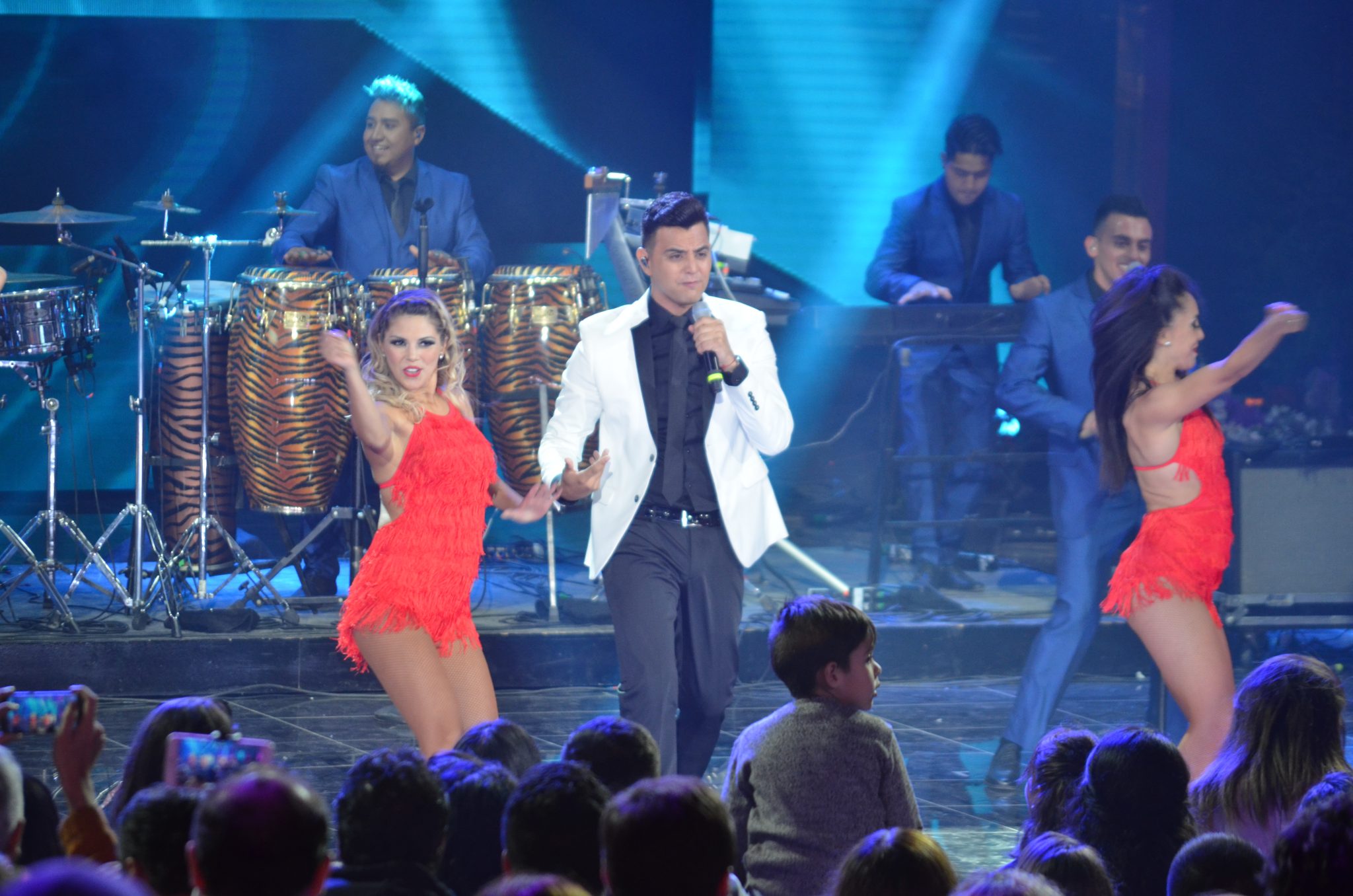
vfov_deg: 5.7
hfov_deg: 8.6
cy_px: 448
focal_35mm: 240
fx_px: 9000
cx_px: 676
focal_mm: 160
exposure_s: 1/125
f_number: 5.3
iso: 1000
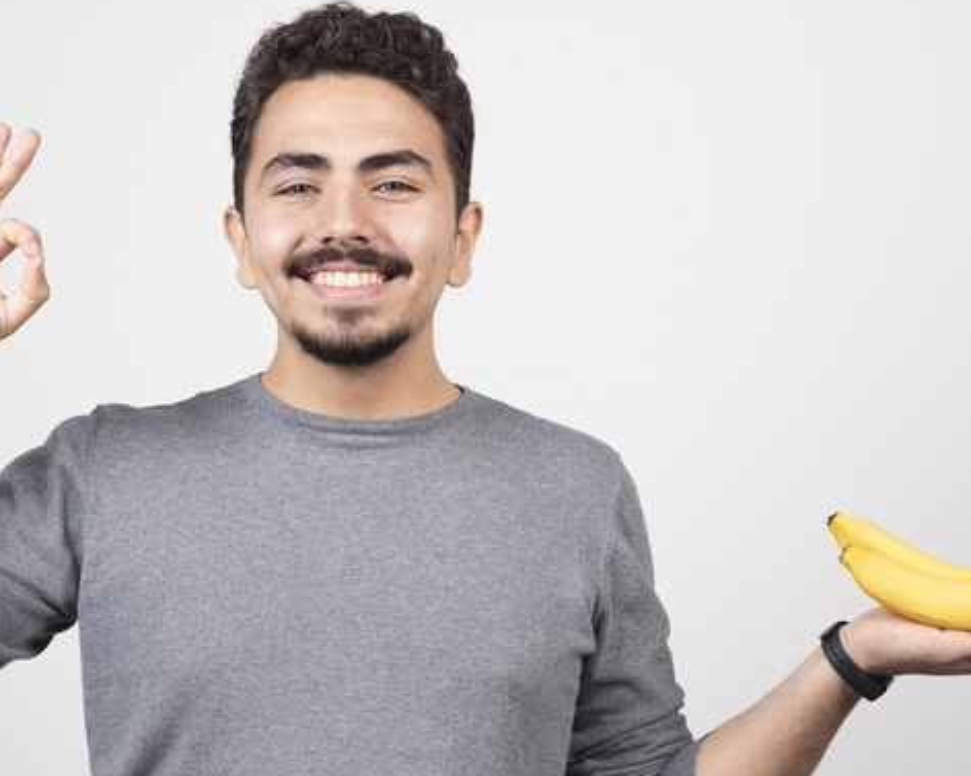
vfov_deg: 14.7
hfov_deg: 18.3
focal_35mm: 105
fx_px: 3016
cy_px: 421
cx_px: 426
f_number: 8
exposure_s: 1/100
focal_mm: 66
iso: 160
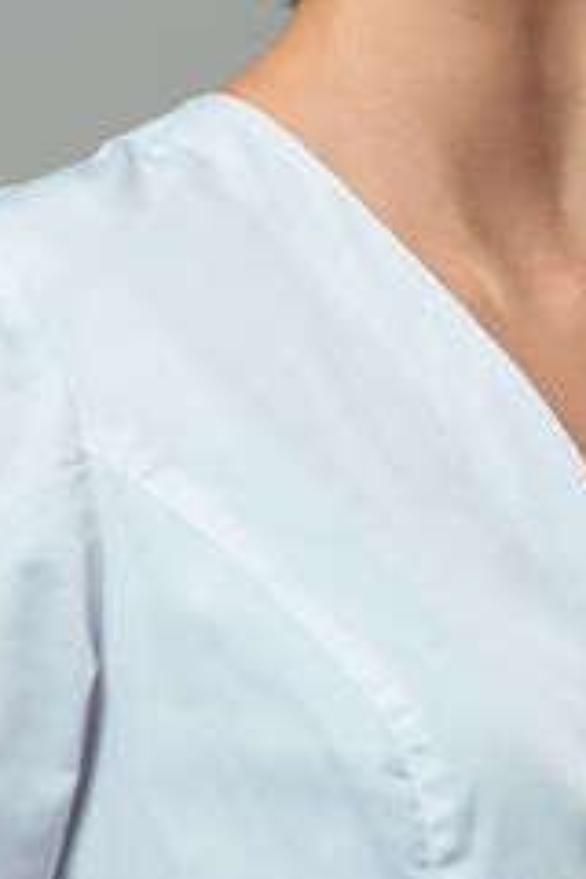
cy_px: 432
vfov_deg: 4.4
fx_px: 11426
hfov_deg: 2.9
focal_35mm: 468
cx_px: 399
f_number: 5.6
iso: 200
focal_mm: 150
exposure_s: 1/125
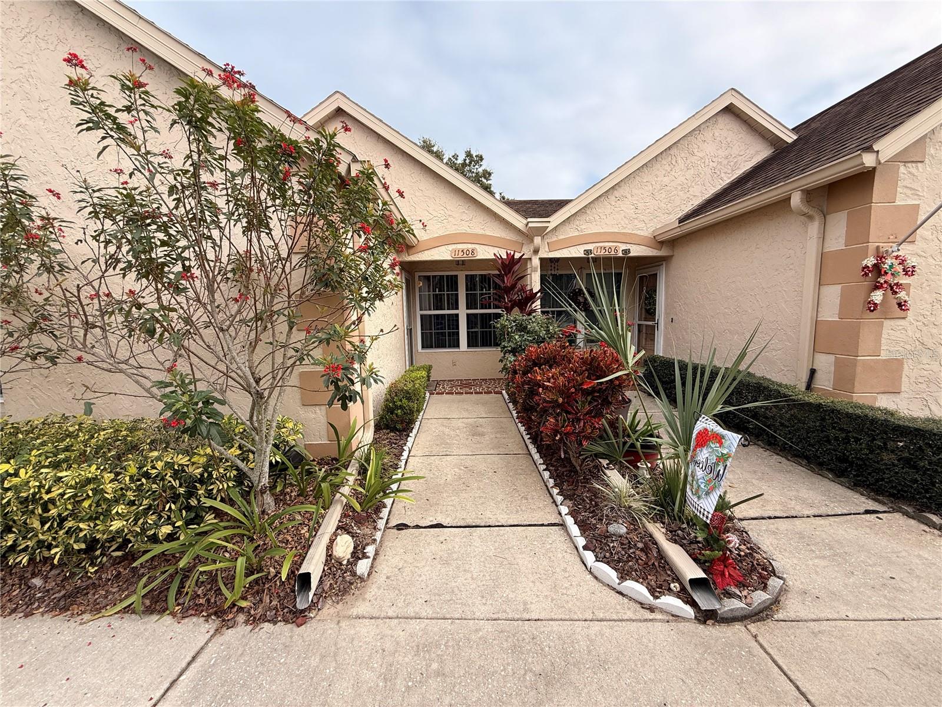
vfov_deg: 85.7
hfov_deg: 102.1
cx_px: 471
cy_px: 354
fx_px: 381
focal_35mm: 14
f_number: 2.2
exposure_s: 1/914
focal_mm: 2.22
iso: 64
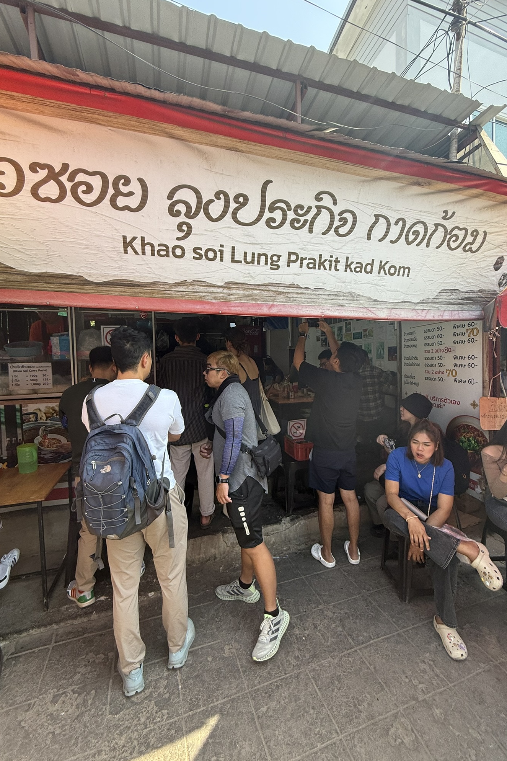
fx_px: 317
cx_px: 267
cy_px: 376
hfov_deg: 77.2
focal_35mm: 15
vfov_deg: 100.4
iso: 50
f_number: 2.2
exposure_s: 1/344
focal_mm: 2.22
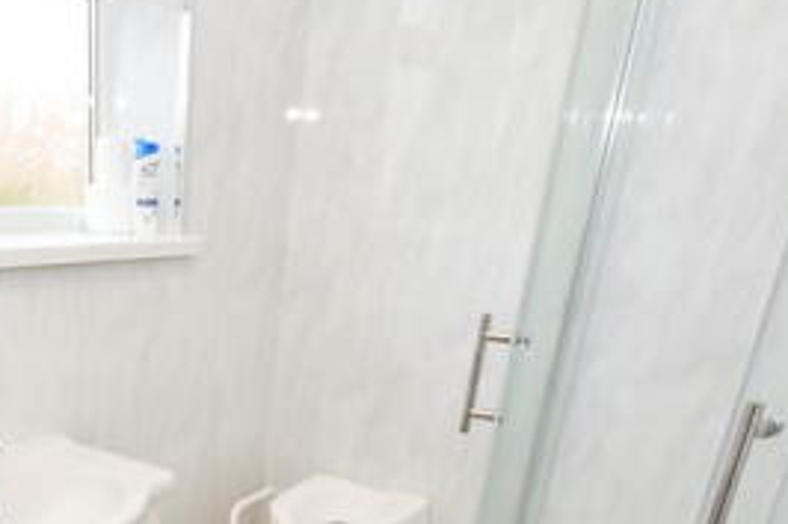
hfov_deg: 49.5
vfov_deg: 32.2
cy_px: 558
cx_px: 182
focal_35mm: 37
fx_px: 809
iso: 720
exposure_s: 1/125
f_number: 5.6
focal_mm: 10
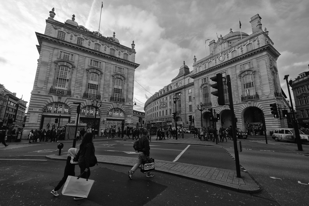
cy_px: 103
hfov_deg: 100.4
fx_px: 129
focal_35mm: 15
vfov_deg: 77.3
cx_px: 154
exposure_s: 1/125
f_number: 7.1
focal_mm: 10
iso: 200
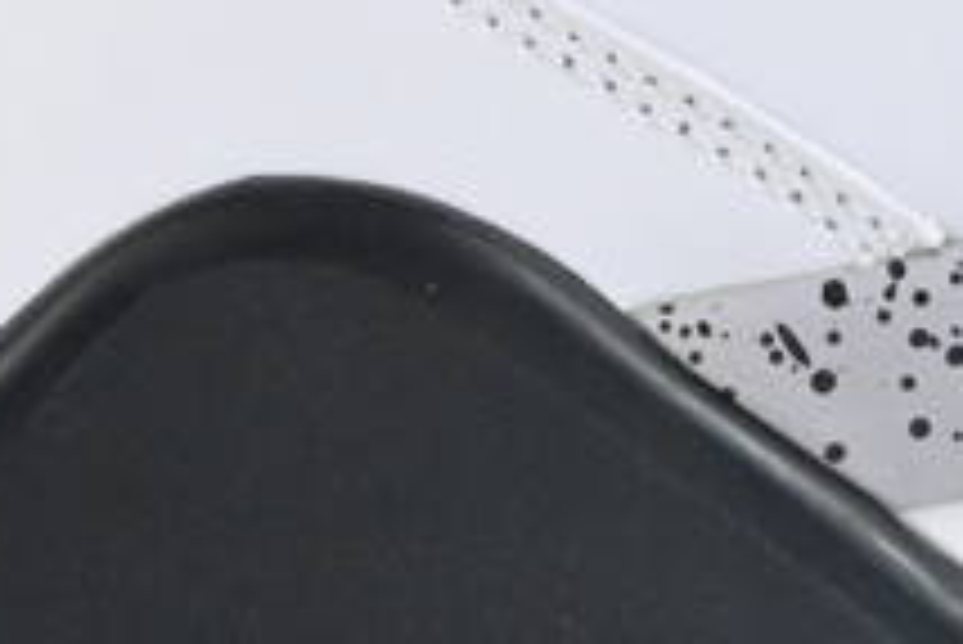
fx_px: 8110
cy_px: -509
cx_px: 549
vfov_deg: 4.5
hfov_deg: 6.8
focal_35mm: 303
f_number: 25
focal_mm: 36
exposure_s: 1/25
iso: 1600
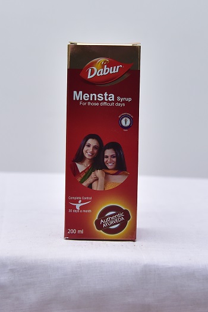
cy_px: 156
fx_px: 477
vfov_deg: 36.3
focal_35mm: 55
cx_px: 104
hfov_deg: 24.6
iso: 1250
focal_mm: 55
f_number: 4
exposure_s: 1/160
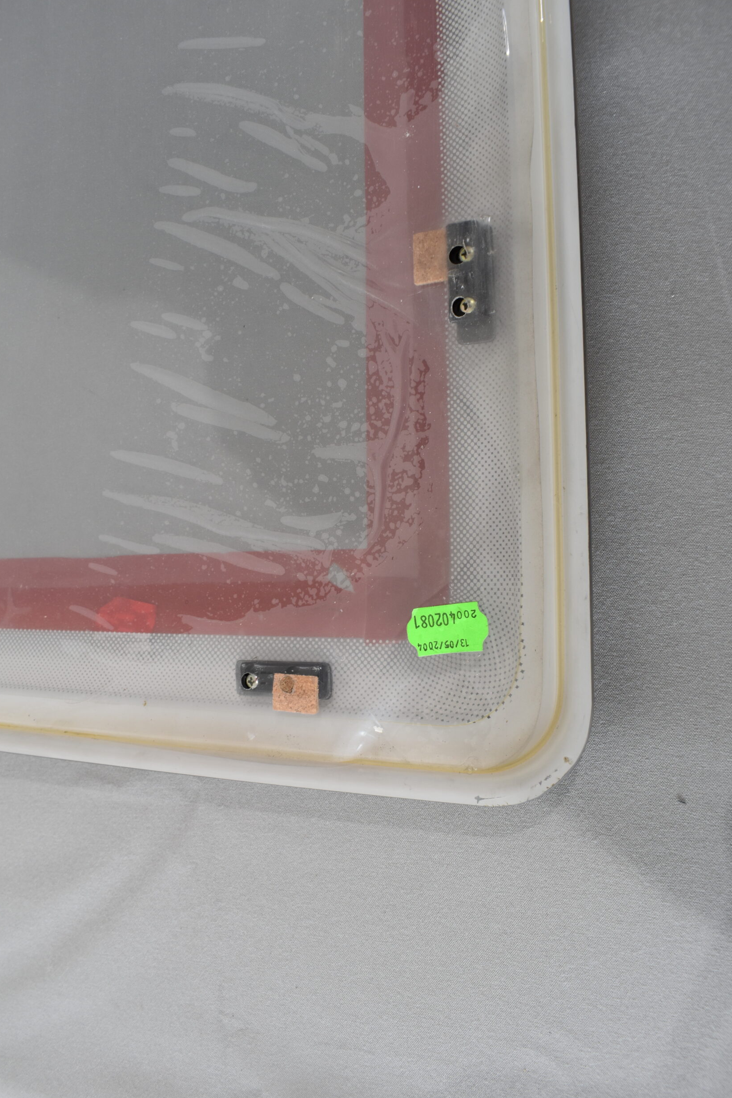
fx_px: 854
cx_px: 366
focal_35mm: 28
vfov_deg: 65.5
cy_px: 546
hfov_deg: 46.4
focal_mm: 18
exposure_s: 1/60
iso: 400
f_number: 7.1
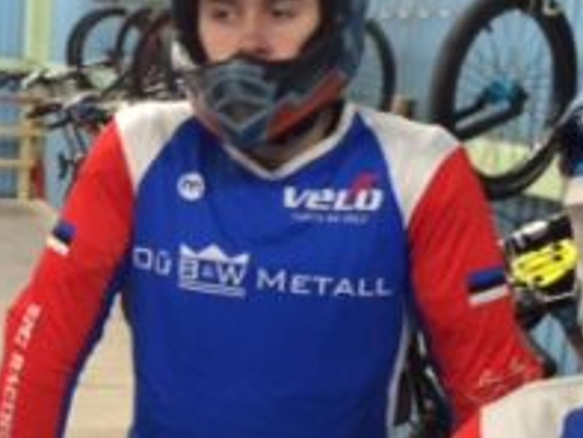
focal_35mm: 88
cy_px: 397
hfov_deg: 21.9
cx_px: 109
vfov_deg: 16.6
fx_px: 1483
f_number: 2.2
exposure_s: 1/33
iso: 125
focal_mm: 4.15
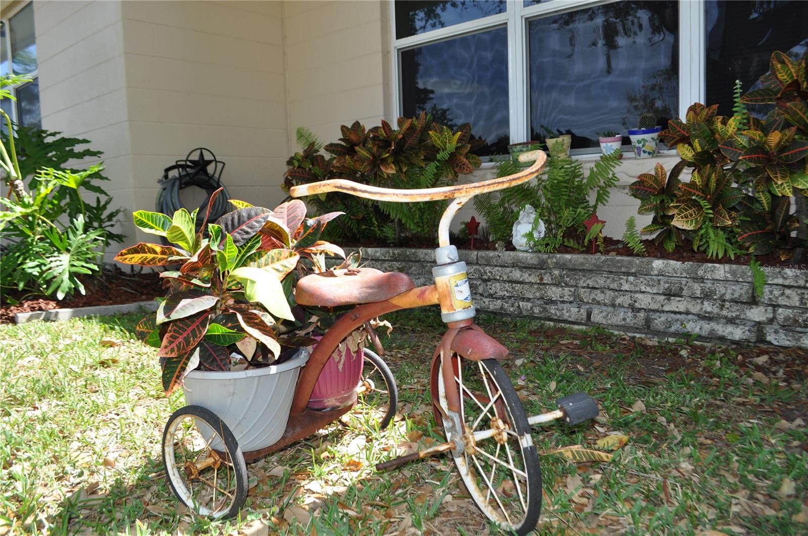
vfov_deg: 47.8
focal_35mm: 27
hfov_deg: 67.5
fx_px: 605
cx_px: 404
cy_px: 268
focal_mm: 18
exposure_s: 1/200
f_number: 5.6
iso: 200
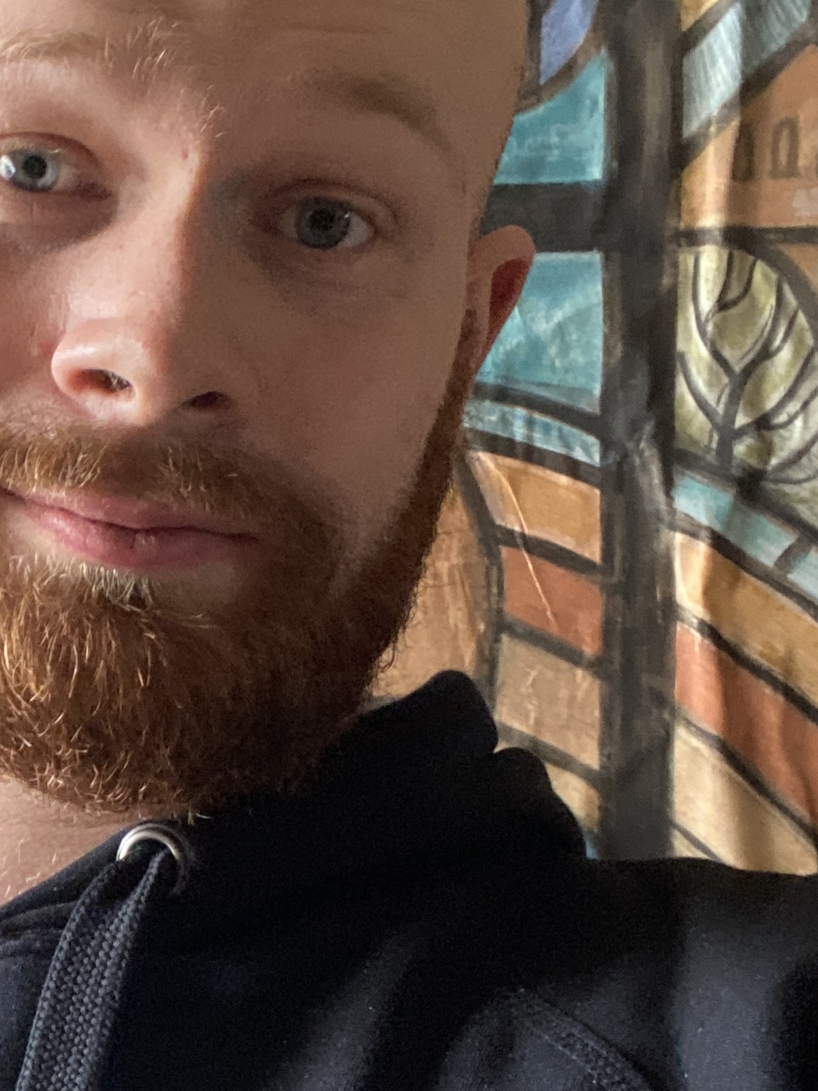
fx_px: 2016
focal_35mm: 64
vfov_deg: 29.9
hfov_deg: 22.1
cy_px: 792
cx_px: -5
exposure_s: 1/60
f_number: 2.2
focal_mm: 2.71
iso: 320
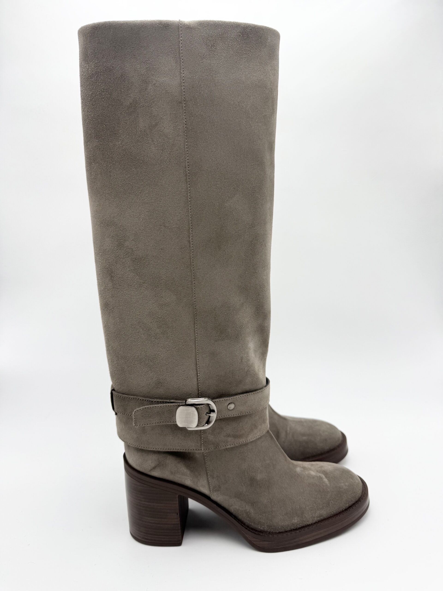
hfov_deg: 56.8
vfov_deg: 71.6
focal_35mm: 24
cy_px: 296
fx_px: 410
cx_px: 222
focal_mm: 6.76
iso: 80
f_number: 1.78
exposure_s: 1/735
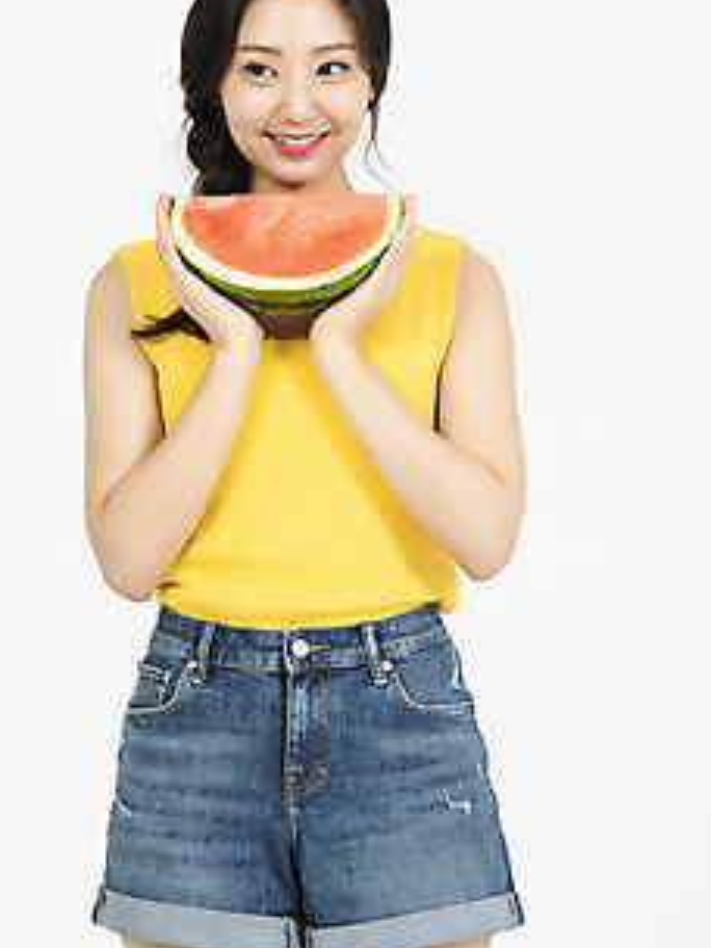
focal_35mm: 196
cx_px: 298
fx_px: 5368
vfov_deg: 10.1
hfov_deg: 7.6
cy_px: 440
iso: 100
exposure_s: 1/125
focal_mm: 155
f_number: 13
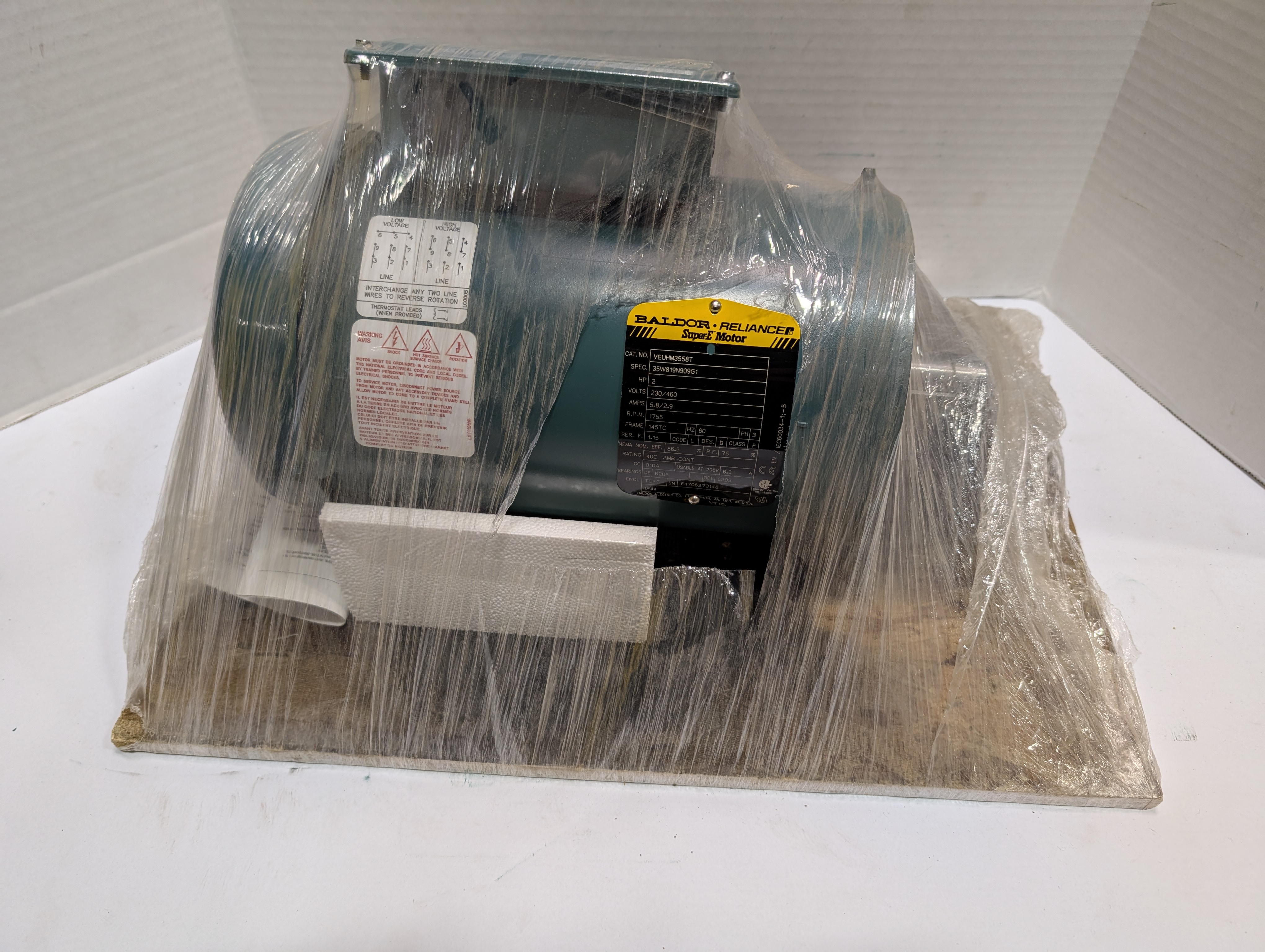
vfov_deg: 56.9
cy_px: 476
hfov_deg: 71.5
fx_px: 878
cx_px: 632
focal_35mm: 24
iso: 23
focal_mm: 6.9
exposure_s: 1/28.3
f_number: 1.68
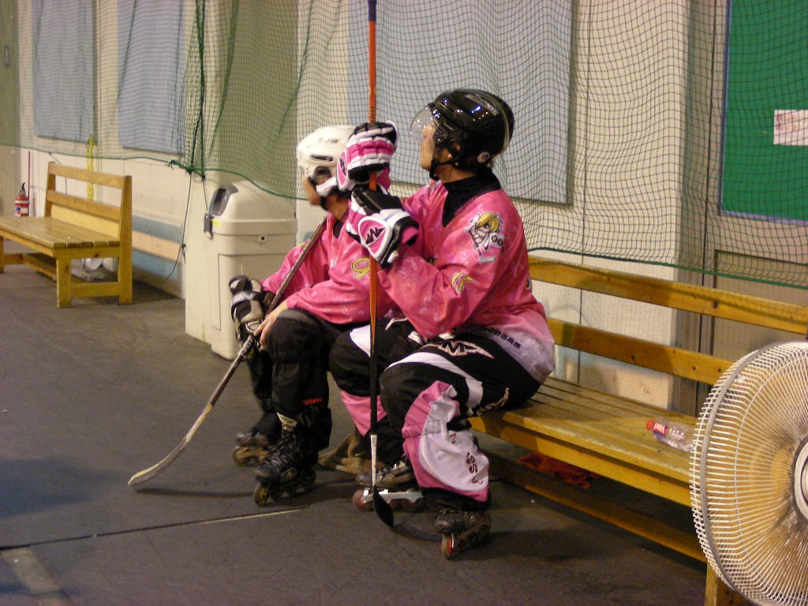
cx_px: 404
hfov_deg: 33.2
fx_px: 1354
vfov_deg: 25.2
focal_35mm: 58
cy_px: 303
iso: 210
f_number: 3.5
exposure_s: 1/8
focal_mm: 9.7
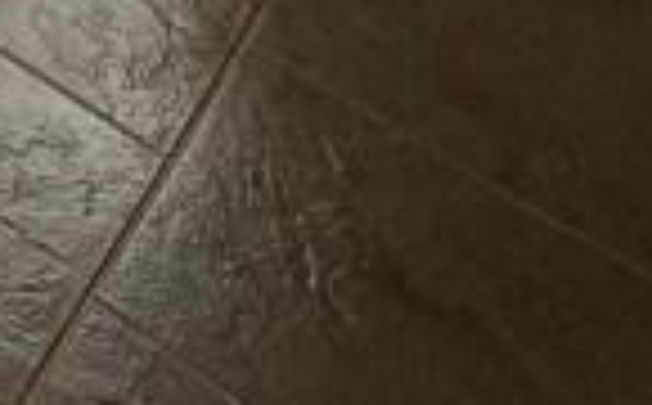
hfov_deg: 13.6
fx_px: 1862
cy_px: -1053
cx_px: -962
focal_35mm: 105
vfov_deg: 8.6
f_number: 2.2
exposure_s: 1/99
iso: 40
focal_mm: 2.22
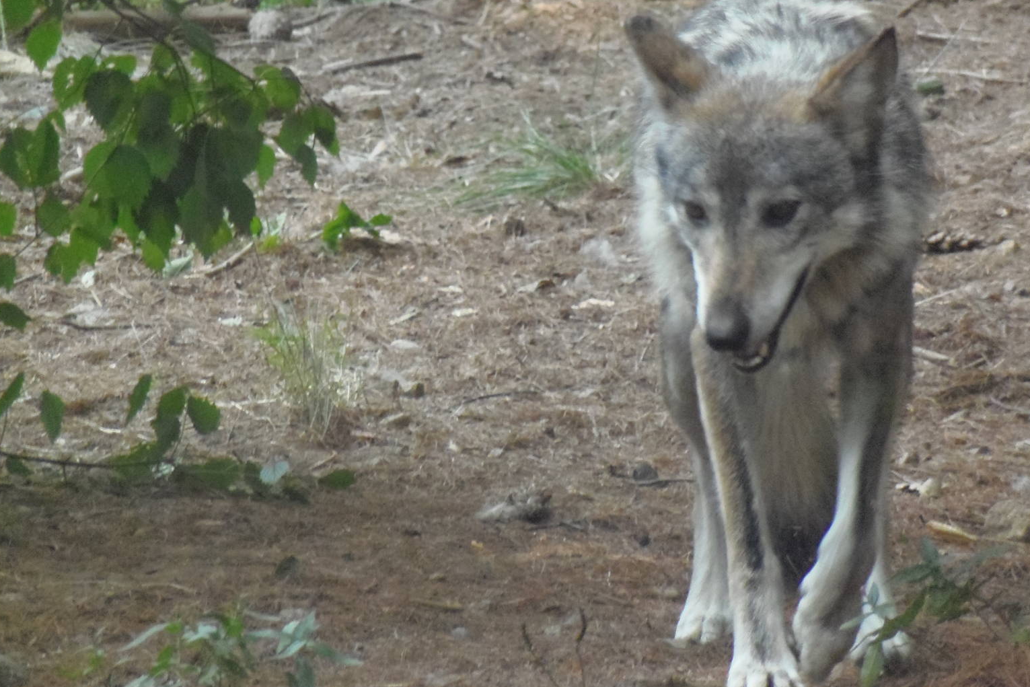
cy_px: 309
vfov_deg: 1.5
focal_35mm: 939
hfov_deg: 2.2
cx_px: 507
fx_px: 26866
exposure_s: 1/50
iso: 800
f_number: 5.7
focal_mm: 154.8
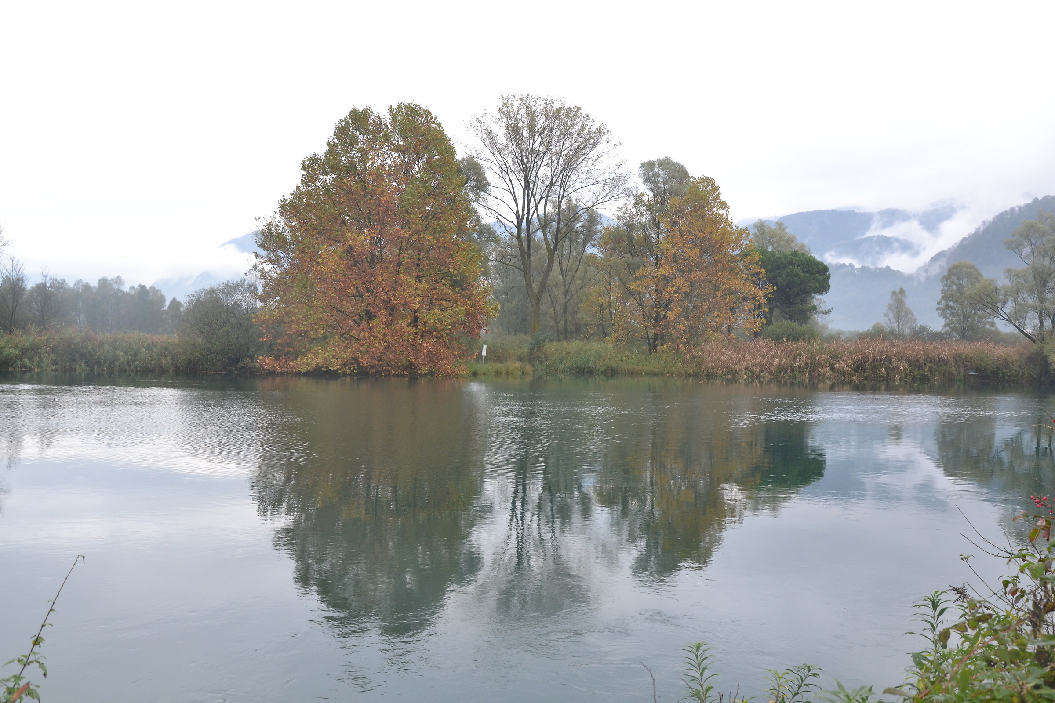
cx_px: 528
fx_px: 923
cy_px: 352
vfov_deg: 41.7
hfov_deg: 59.5
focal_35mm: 32
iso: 400
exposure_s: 1/30
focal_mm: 21
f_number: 7.1
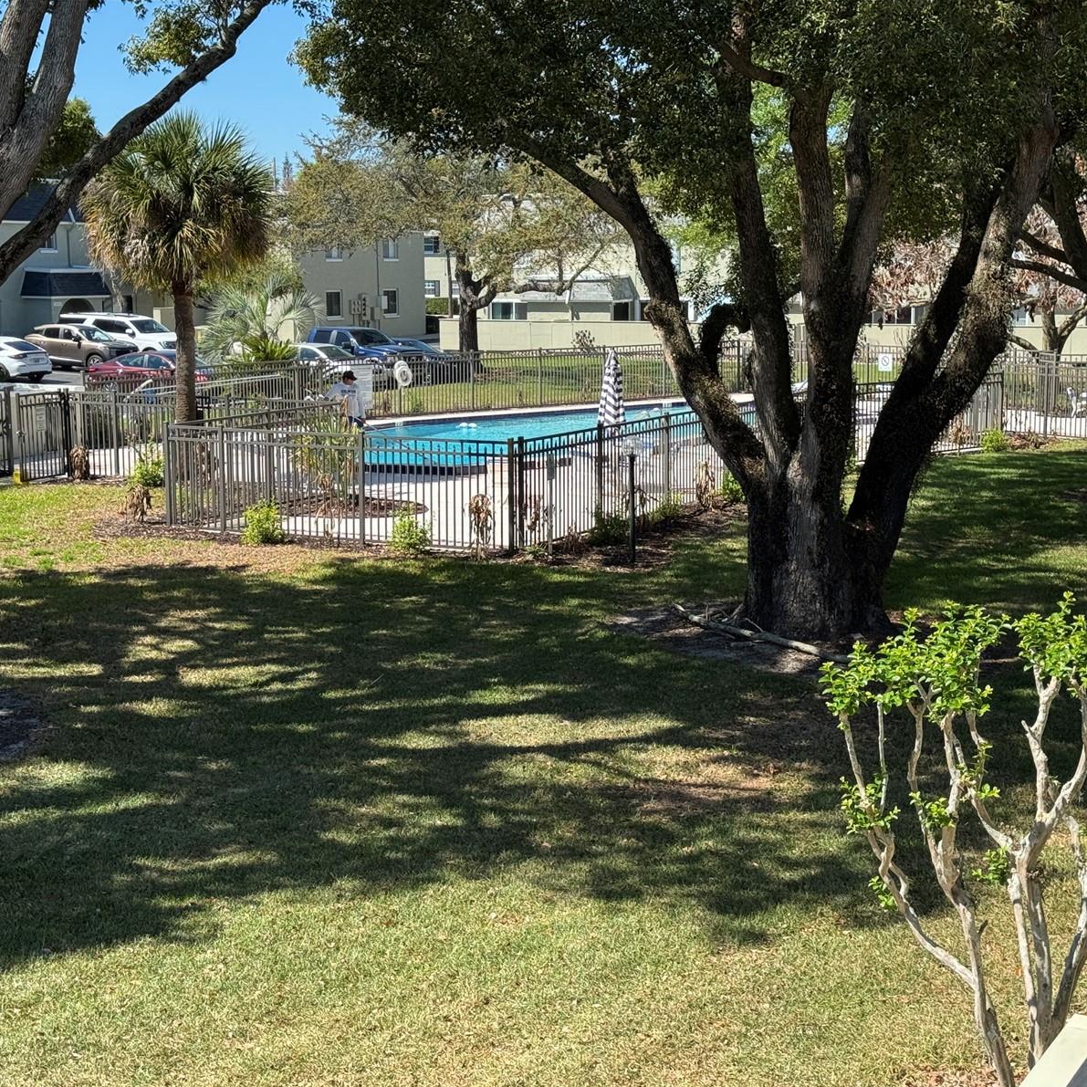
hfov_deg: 30.0
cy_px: 547
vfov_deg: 30.0
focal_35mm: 57
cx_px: 584
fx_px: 2025
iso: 64
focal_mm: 6.76
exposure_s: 1/2110
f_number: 1.78
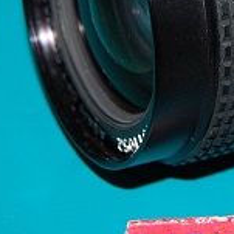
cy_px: -2
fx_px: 1857
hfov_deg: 7.1
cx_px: 324
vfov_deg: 7.2
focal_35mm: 243
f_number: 5.3
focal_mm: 45
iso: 400
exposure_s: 1/60
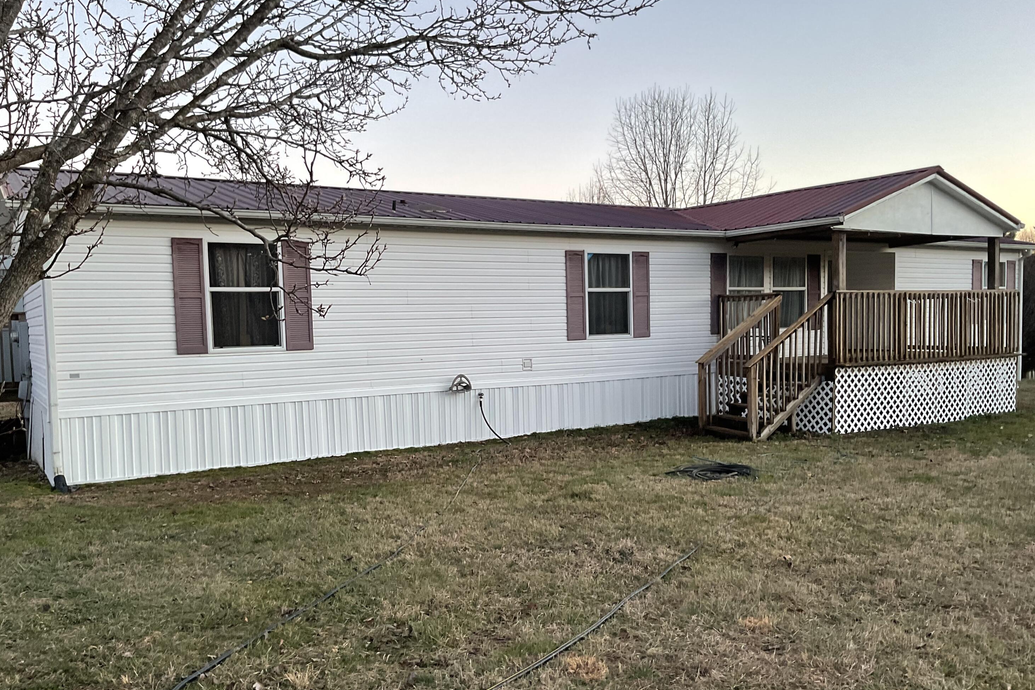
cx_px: 520
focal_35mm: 31
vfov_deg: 42.3
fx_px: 891
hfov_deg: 60.3
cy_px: 379
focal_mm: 3
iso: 64
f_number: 1.8
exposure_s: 1/120
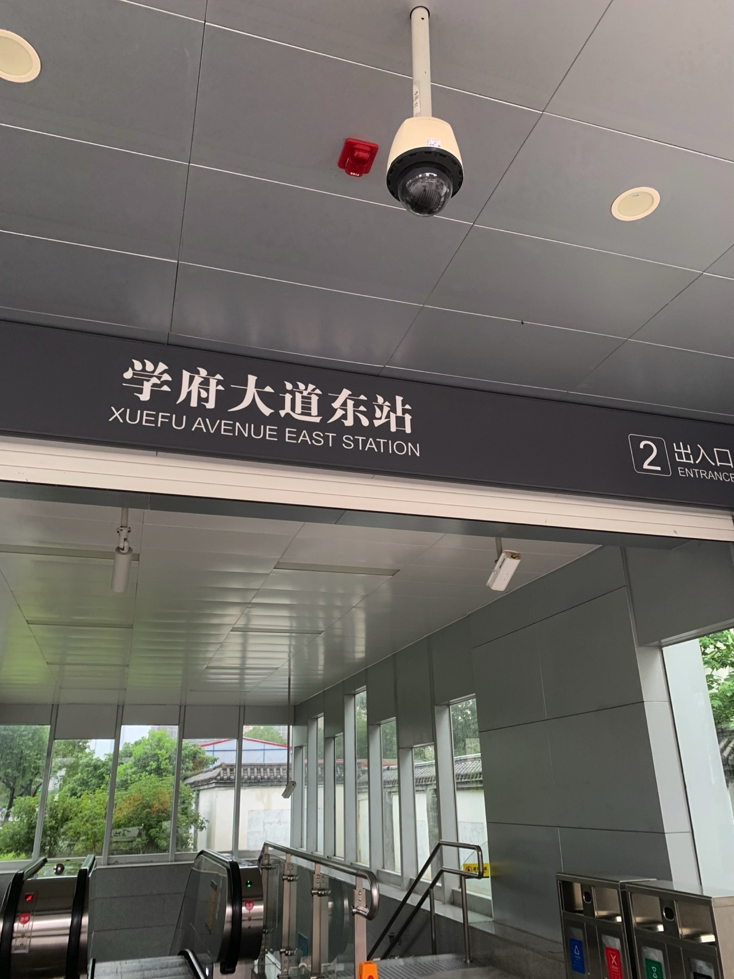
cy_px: 490
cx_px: 367
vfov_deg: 67.3
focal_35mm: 26
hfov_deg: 53.1
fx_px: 735
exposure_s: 1/121
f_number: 1.8
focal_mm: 4.25
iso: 64
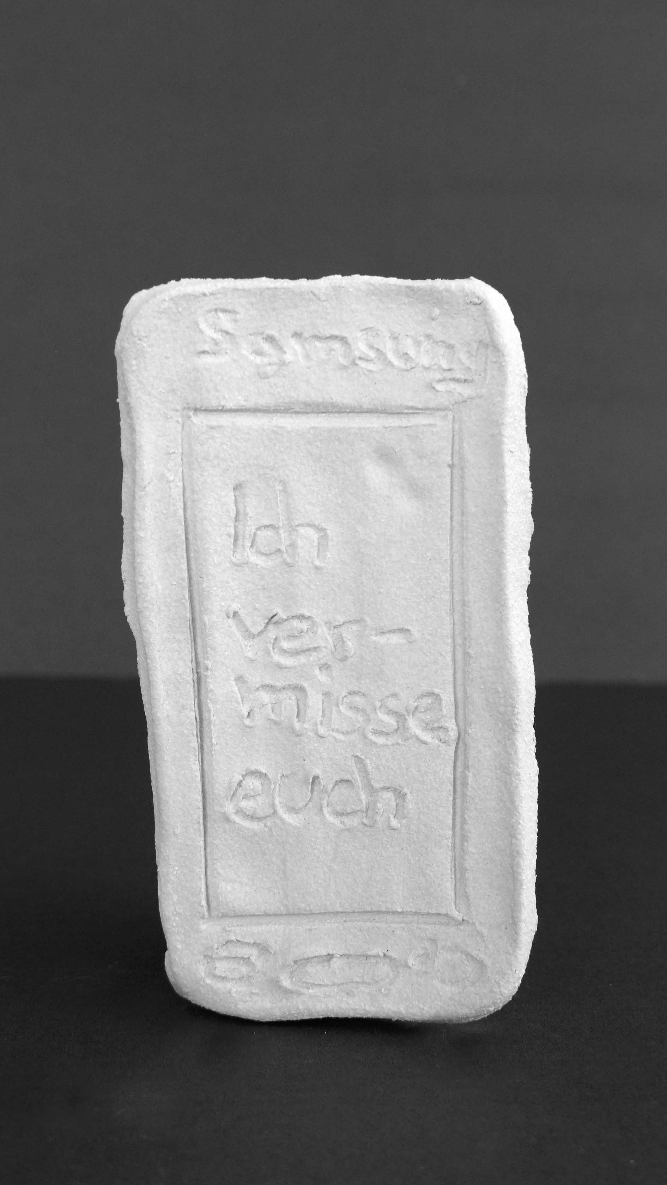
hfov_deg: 30.4
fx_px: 1227
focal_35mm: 39
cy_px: 590
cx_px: 304
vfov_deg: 51.6
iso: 100
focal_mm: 7.3
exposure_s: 1/200
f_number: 2.2
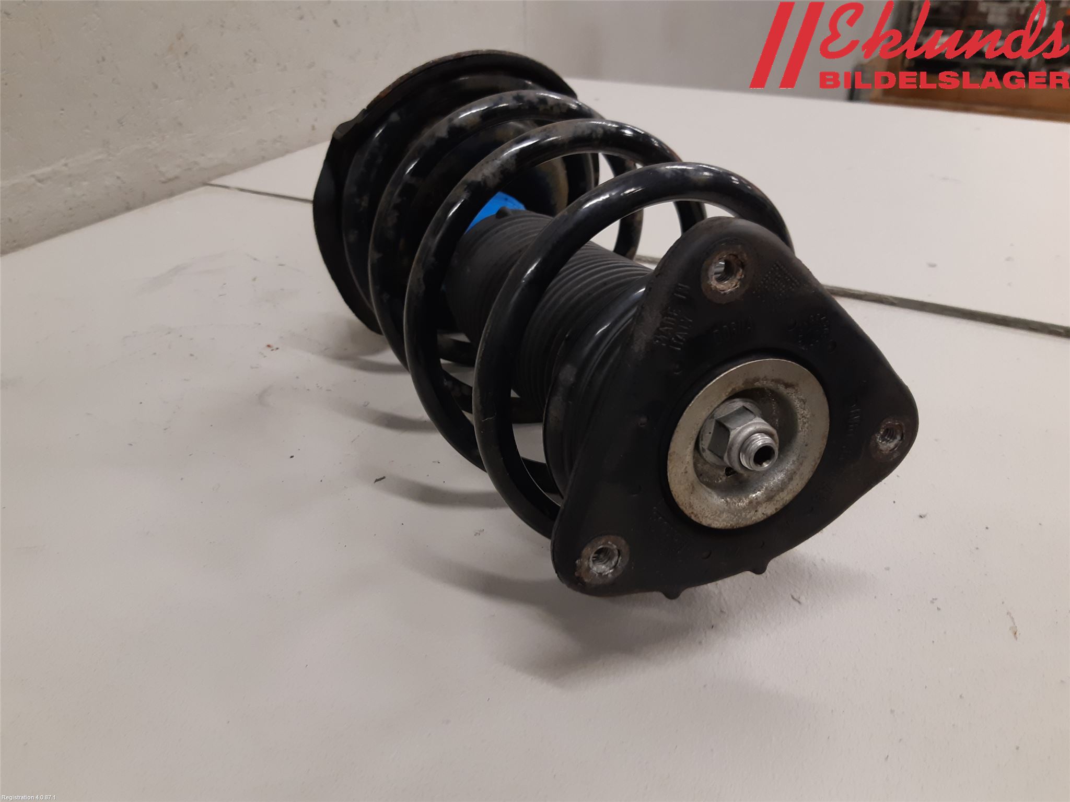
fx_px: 804
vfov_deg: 53.1
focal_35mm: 26
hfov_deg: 67.3
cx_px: 535
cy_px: 401
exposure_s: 1/50
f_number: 1.7
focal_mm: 3.93
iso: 125
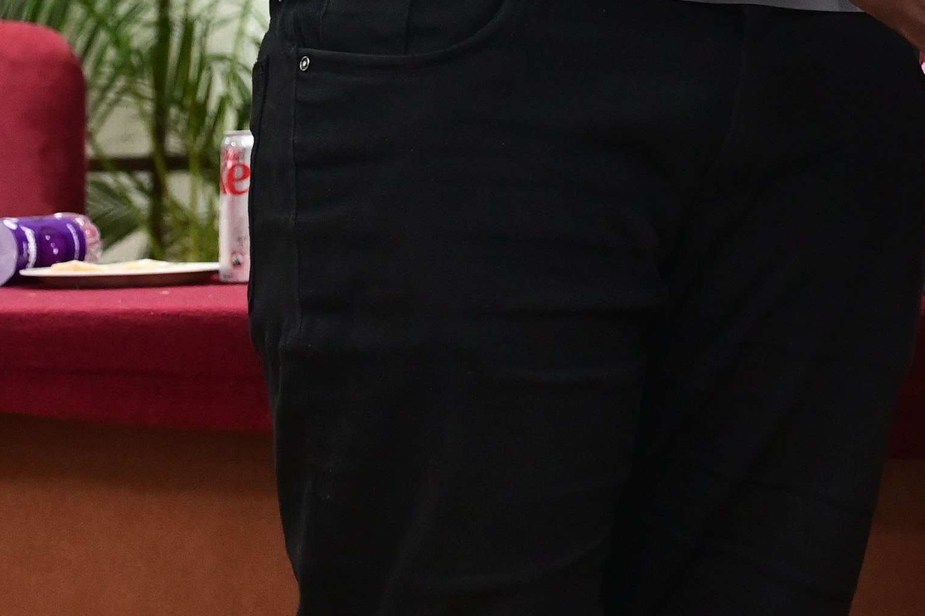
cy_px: -590
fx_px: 4262
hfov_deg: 11.8
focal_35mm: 166
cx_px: 1415
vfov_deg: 7.9
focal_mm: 42
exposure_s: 1/125
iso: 2000
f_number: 4
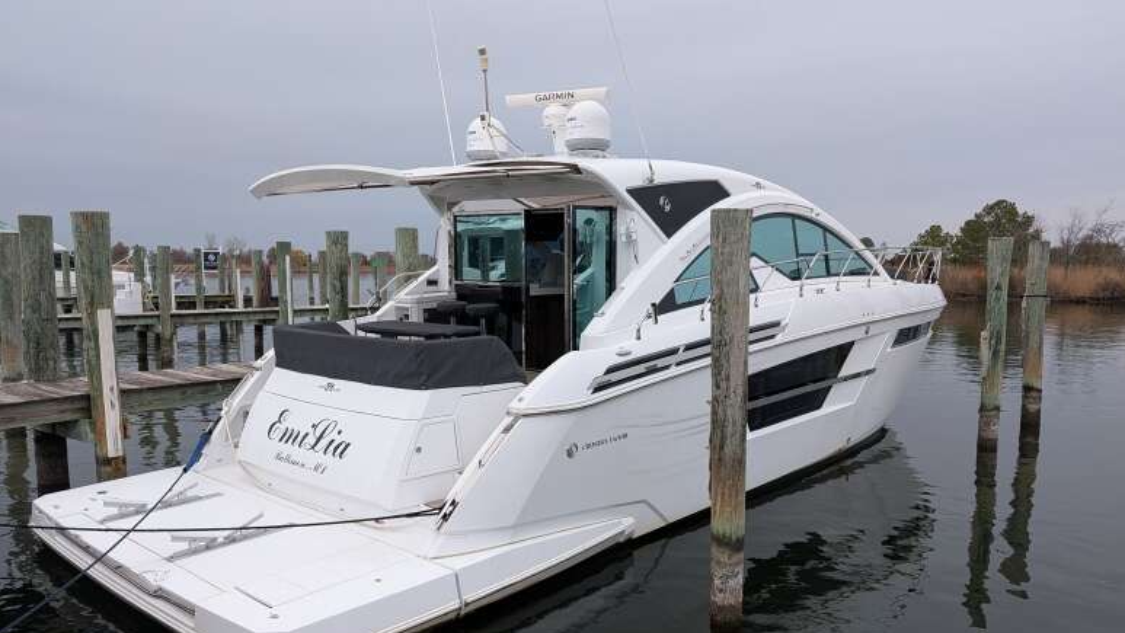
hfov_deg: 69.8
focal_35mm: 27
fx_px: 806
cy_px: 342
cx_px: 579
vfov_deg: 42.9
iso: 25
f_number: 1.68
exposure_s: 1/848
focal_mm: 6.9
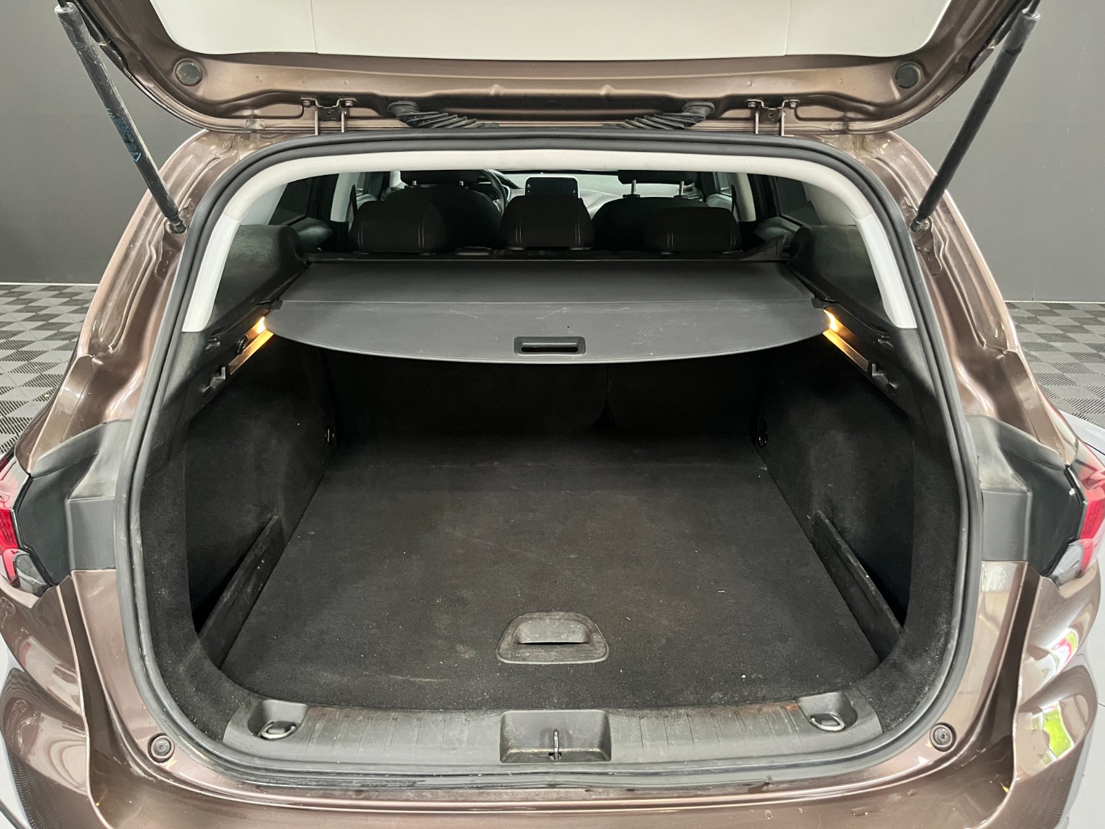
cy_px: 414
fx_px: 830
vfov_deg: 53.1
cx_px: 552
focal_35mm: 26
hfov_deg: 67.3
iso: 640
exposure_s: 1/33
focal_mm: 5.1
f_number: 1.6
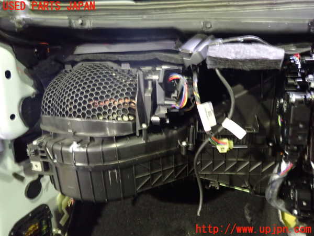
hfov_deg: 69.4
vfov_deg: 54.9
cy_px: 118
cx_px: 157
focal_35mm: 25
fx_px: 227
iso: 1000
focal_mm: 4.5
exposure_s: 1/8
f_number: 2
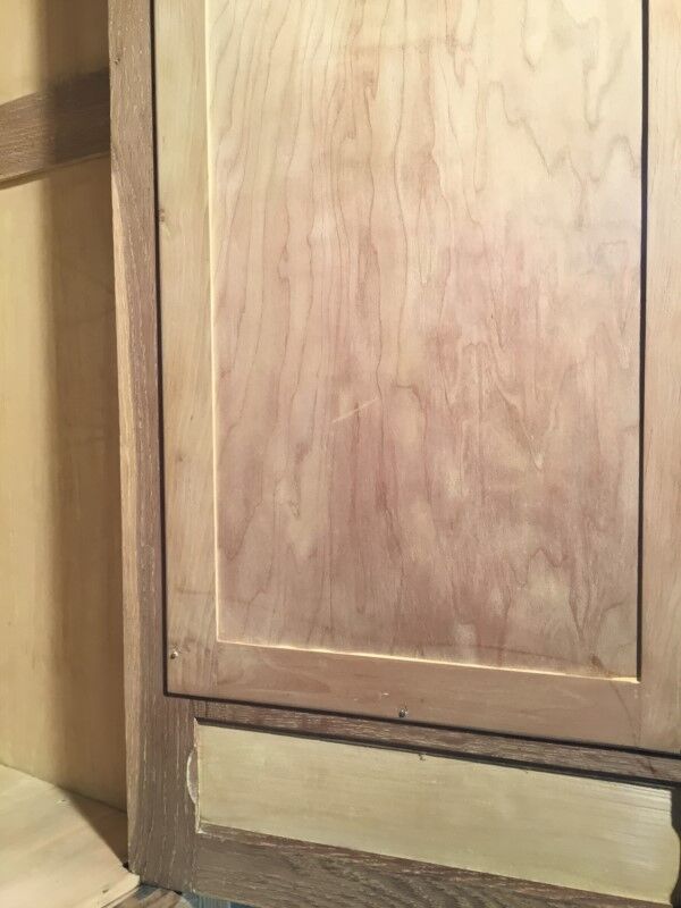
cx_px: 340
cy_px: 454
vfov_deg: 58.4
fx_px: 813
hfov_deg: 45.4
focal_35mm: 31
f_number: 2.4
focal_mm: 3.3
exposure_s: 1/33
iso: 40
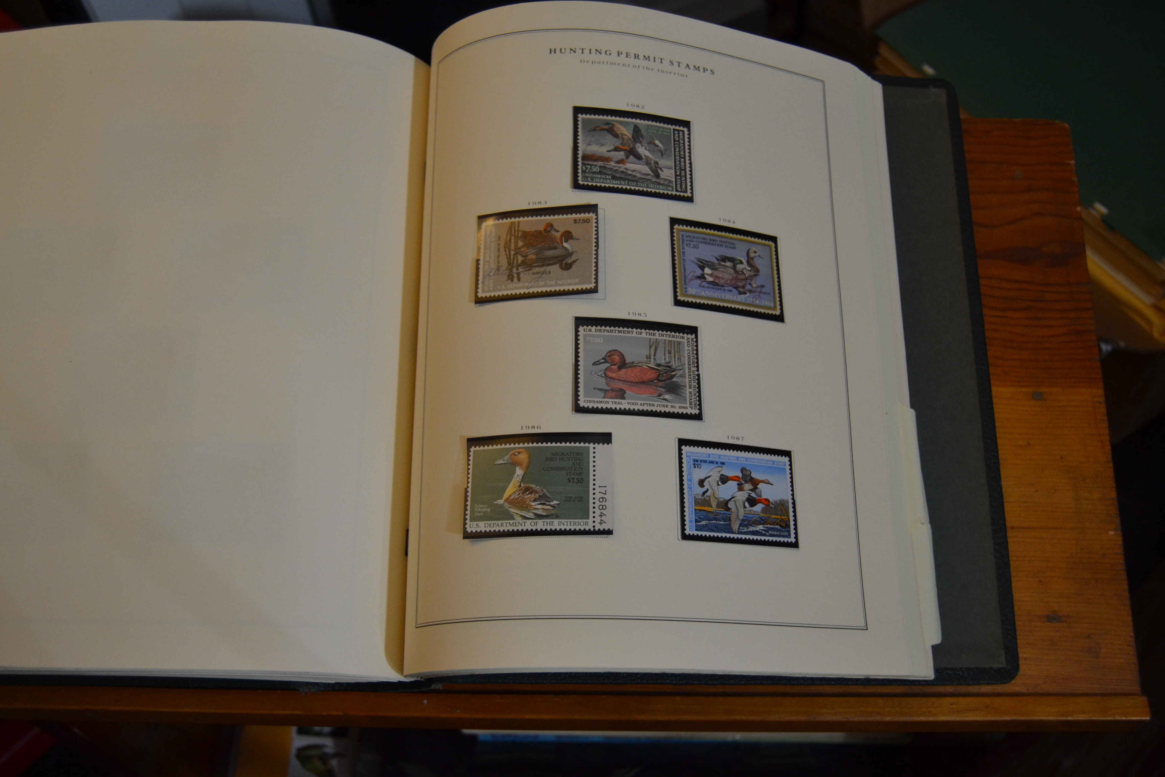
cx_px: 582
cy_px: 388
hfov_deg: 53.1
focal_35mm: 36
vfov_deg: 36.9
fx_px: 1165
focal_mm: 24
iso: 900
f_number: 3.8
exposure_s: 1/60
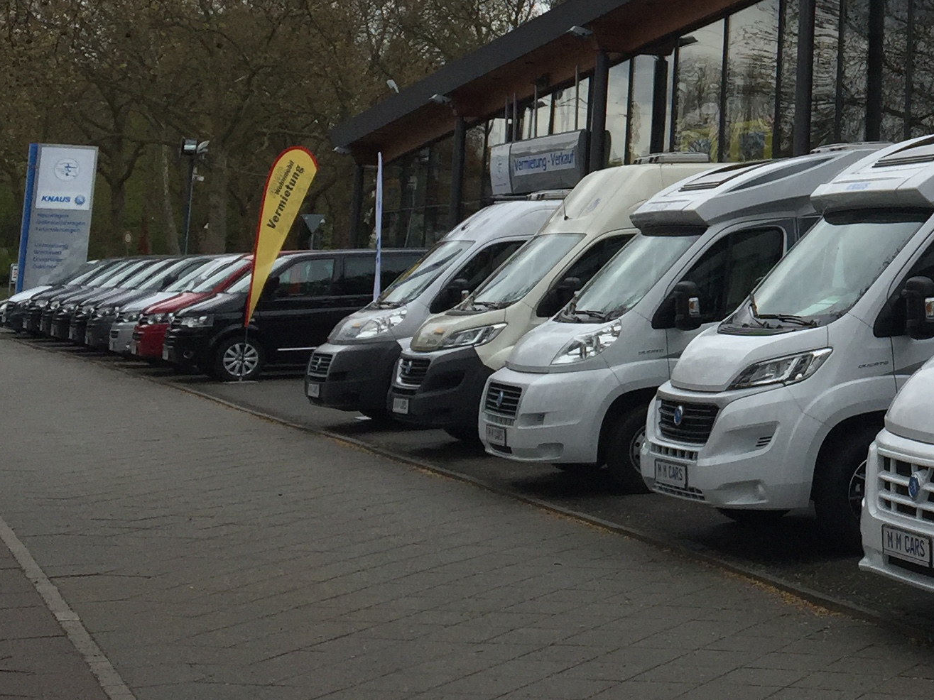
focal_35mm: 72
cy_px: 33
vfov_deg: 19.9
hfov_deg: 24.7
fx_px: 1943
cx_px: 1096
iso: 32
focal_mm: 4.15
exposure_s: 1/2198
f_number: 2.2
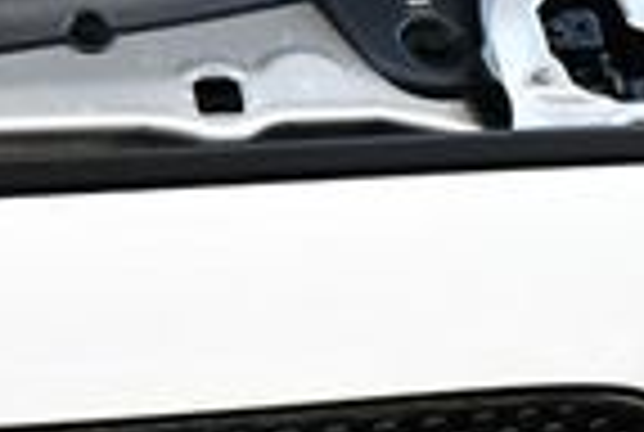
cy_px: -58
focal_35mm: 161
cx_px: -239
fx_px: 2886
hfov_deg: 12.3
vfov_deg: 8.5
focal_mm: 18
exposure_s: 1/250
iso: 400
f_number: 4.5
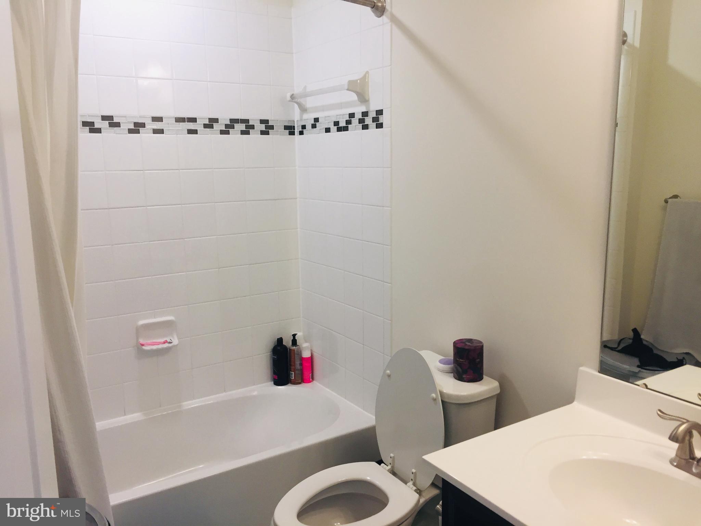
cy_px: 263
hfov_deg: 61.7
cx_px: 350
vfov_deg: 48.2
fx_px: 587
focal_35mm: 29
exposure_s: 1/30
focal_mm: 4.15
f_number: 2.2
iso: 32
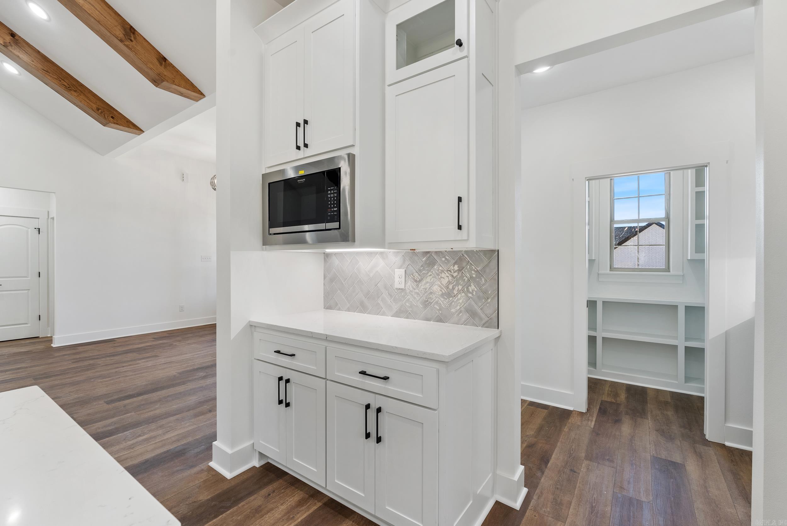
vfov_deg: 73.8
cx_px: 394
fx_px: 350
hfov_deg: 96.7
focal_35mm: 16
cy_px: 263
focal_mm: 16
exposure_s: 1/4
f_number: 9
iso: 250
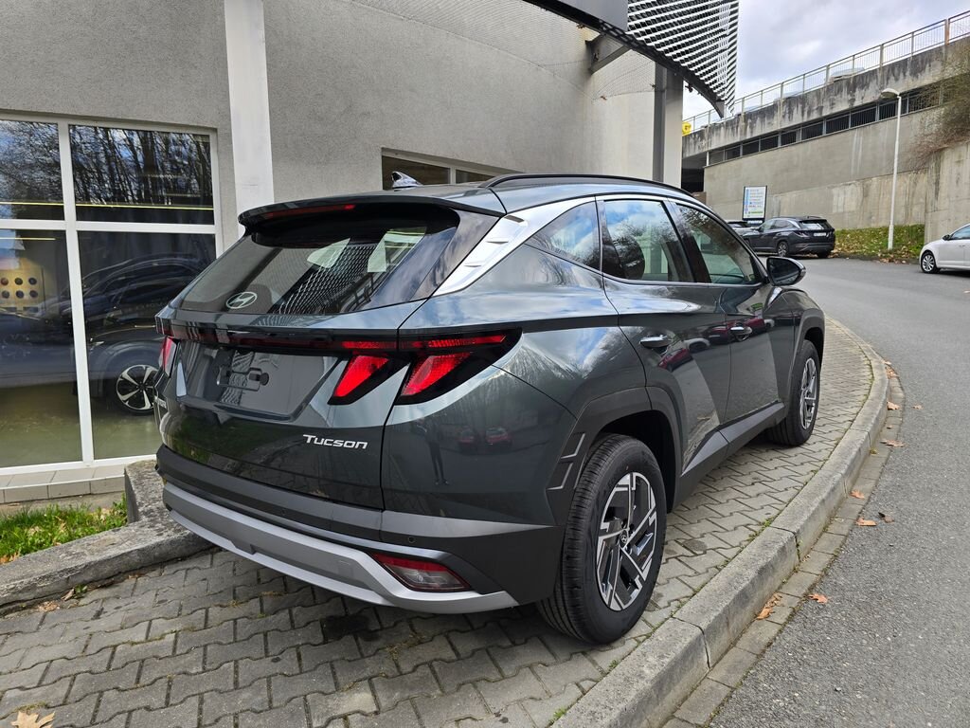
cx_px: 485
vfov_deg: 58.9
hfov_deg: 73.9
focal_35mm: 23
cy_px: 364
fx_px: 644
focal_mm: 6.3
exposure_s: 1/240
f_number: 1.7
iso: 12
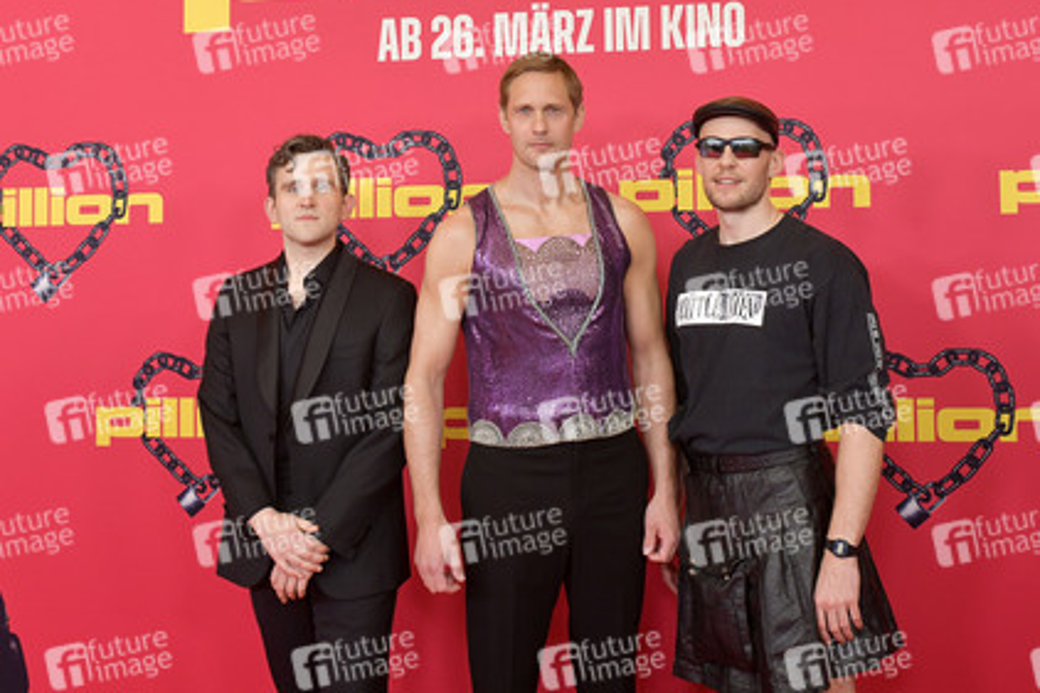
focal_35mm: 31
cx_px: 536
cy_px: 353
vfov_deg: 42.3
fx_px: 895
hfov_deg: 60.3
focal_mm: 29
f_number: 8
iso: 1000
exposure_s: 1/250
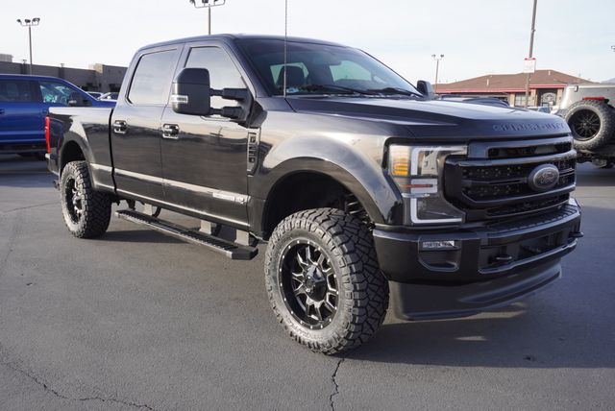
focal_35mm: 33
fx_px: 564
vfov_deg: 40.0
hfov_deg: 57.2
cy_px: 206
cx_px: 308
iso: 100
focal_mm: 22
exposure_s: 1/125
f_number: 5.6
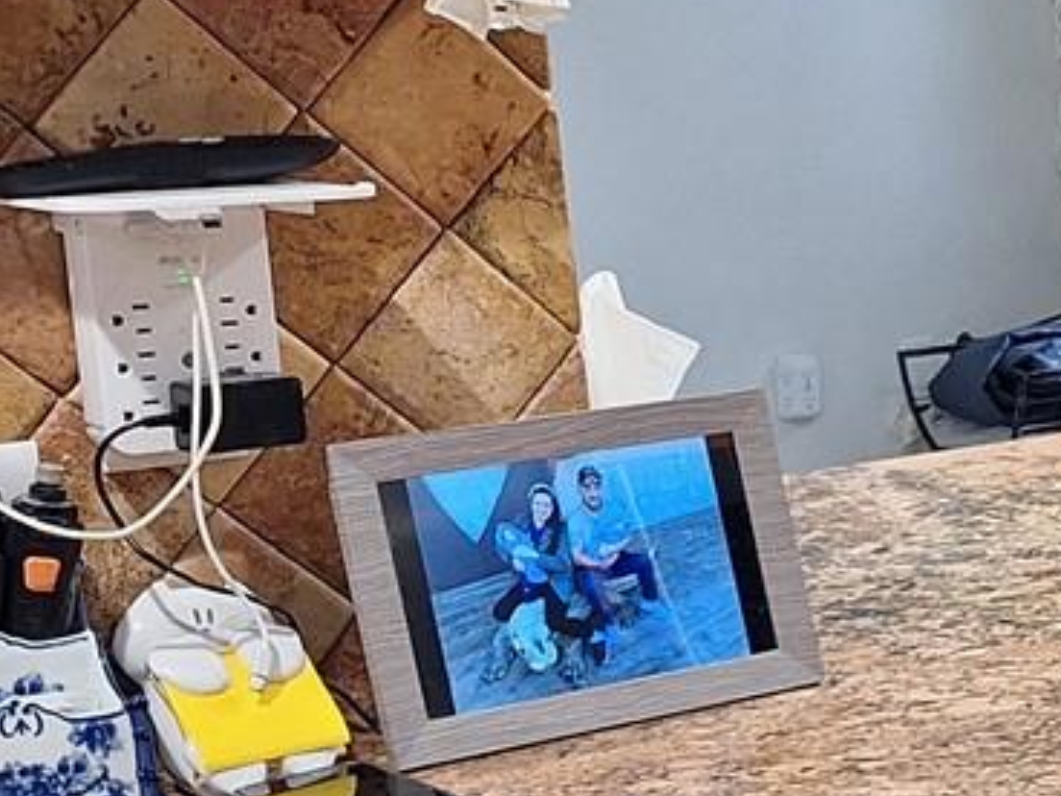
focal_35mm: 100
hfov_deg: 17.4
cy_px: 632
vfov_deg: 14.7
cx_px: 1655
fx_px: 3065
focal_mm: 5.54
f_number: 1.8
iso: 80
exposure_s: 1/40
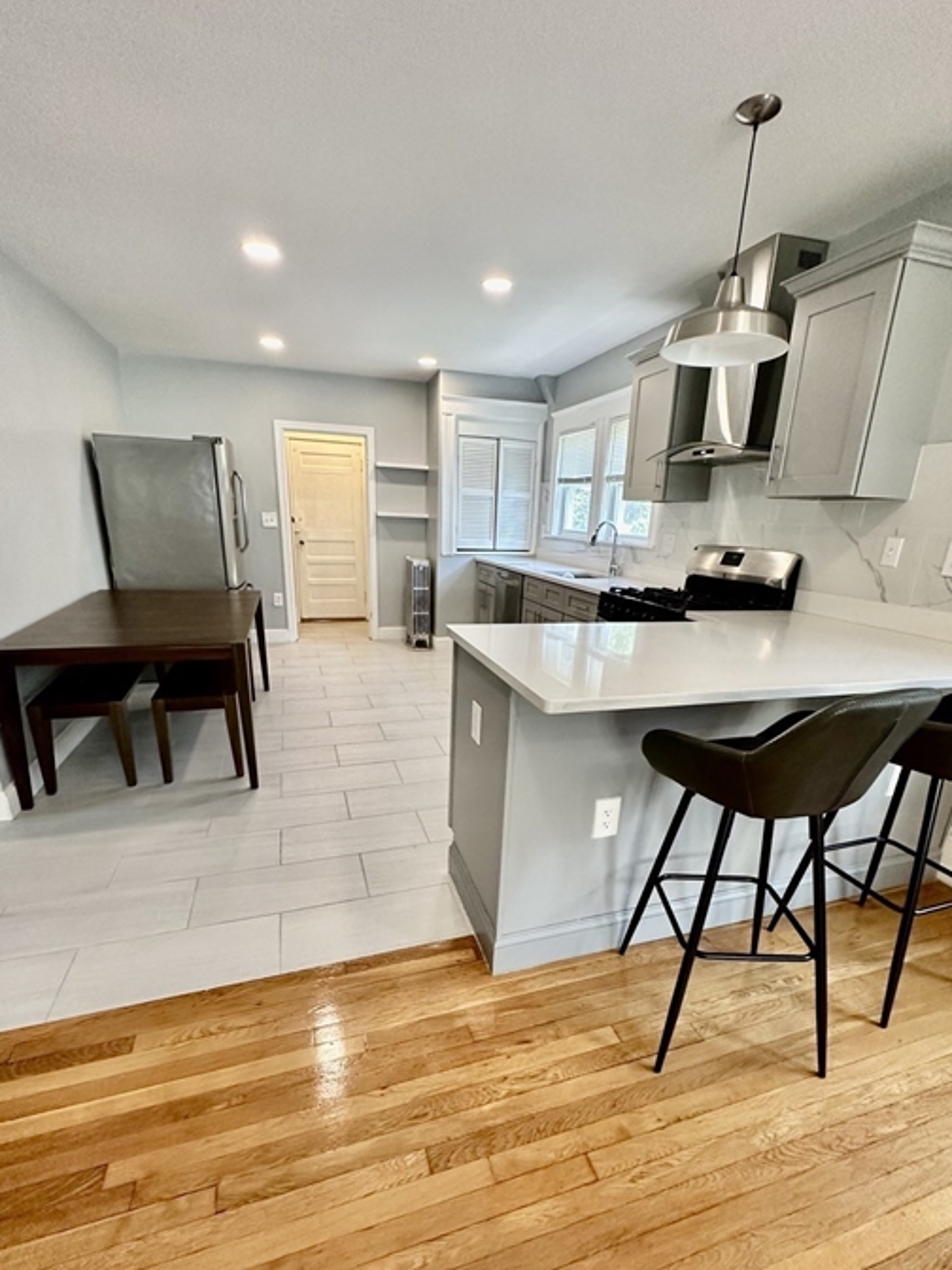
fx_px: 587
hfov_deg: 78.1
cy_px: 709
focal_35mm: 16
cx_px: 485
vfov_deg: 94.1
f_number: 2.2
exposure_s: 1/120
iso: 200
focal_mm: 2.22
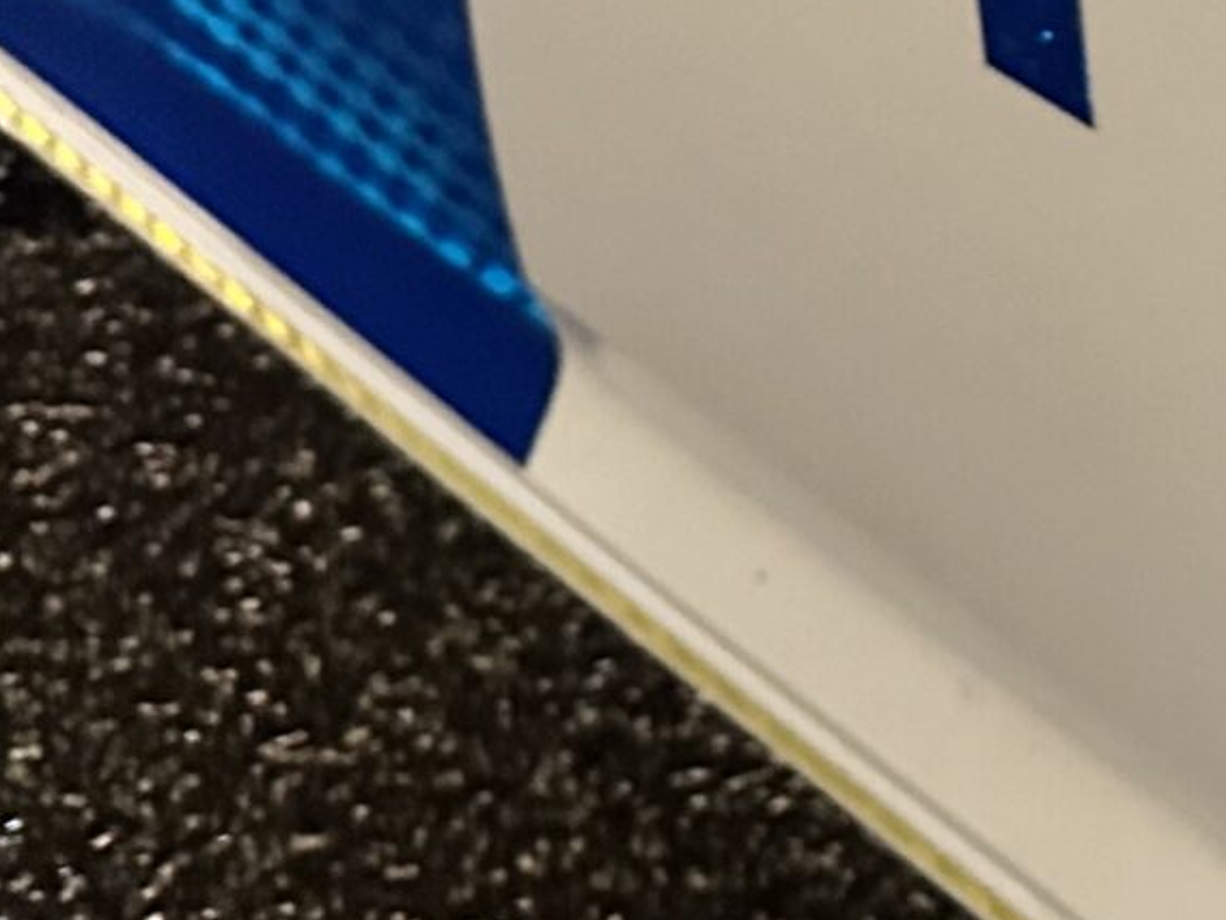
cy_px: -571
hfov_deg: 15.0
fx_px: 3826
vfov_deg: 12.8
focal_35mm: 108
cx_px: 2407
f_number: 1.78
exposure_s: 1/25
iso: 800
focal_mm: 6.86
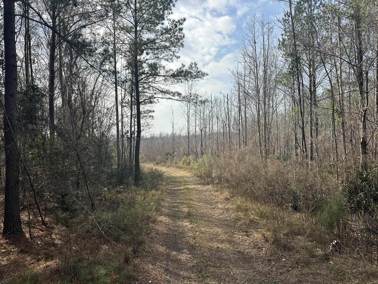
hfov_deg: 71.6
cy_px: 142
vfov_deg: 56.8
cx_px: 189
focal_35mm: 24
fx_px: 262
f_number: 1.78
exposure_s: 1/3861
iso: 80
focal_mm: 6.86
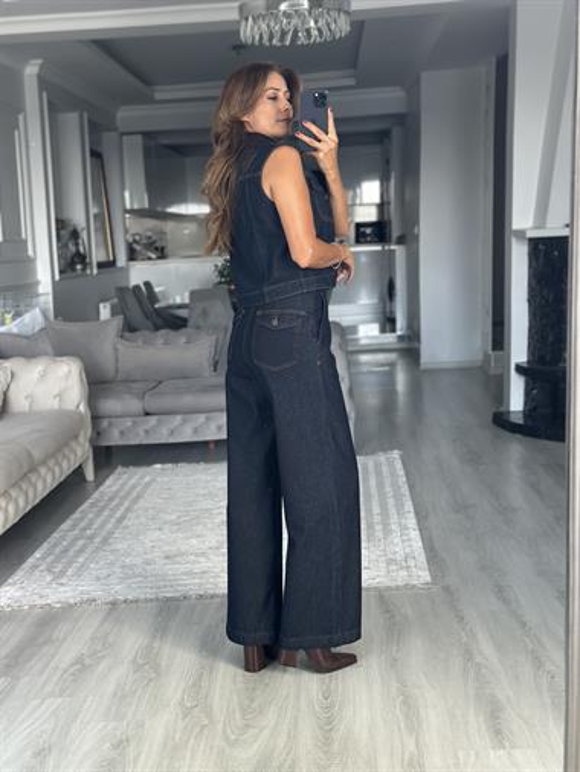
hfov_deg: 30.3
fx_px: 1071
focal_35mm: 48
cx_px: 290
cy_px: 386
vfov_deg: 39.6
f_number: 1.78
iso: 125
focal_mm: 6.86
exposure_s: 1/89
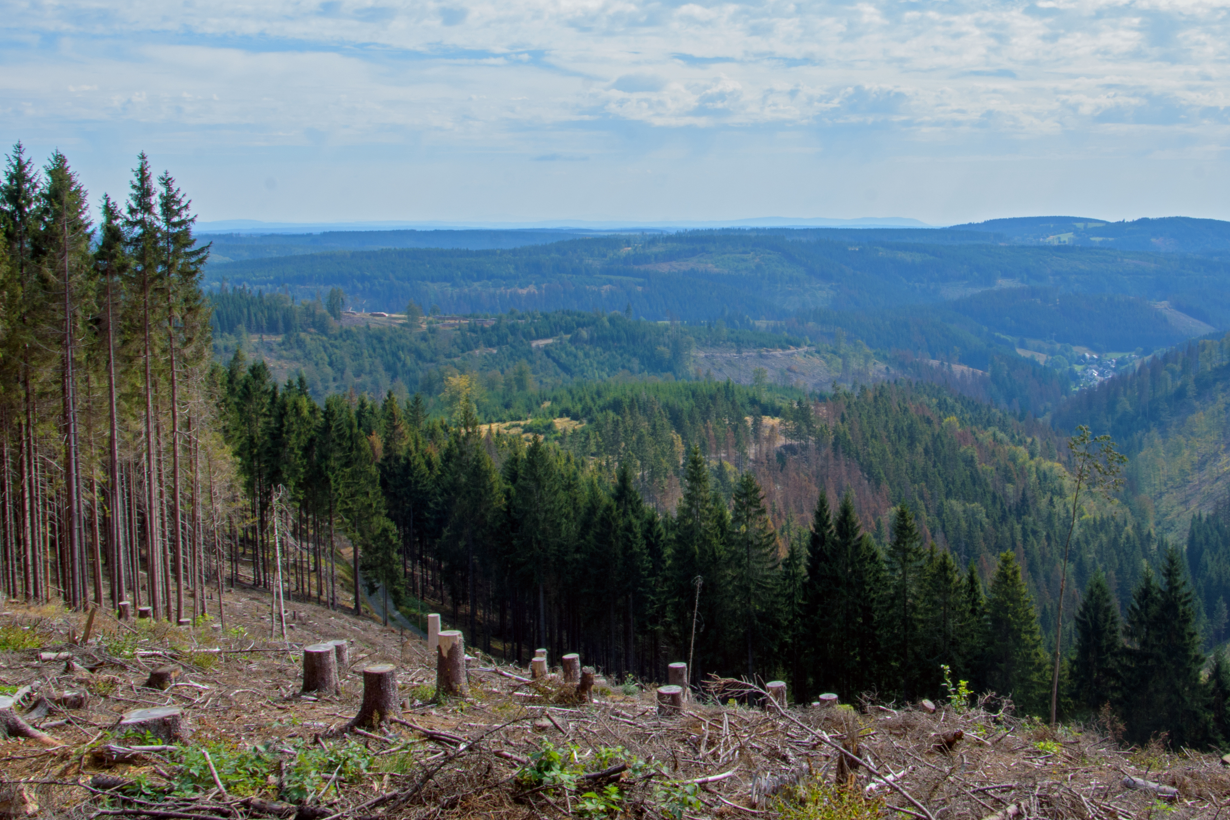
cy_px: 263
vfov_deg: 29.8
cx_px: 791
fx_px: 1527
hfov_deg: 43.4
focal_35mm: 45
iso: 110
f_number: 18
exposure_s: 1/30
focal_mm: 21
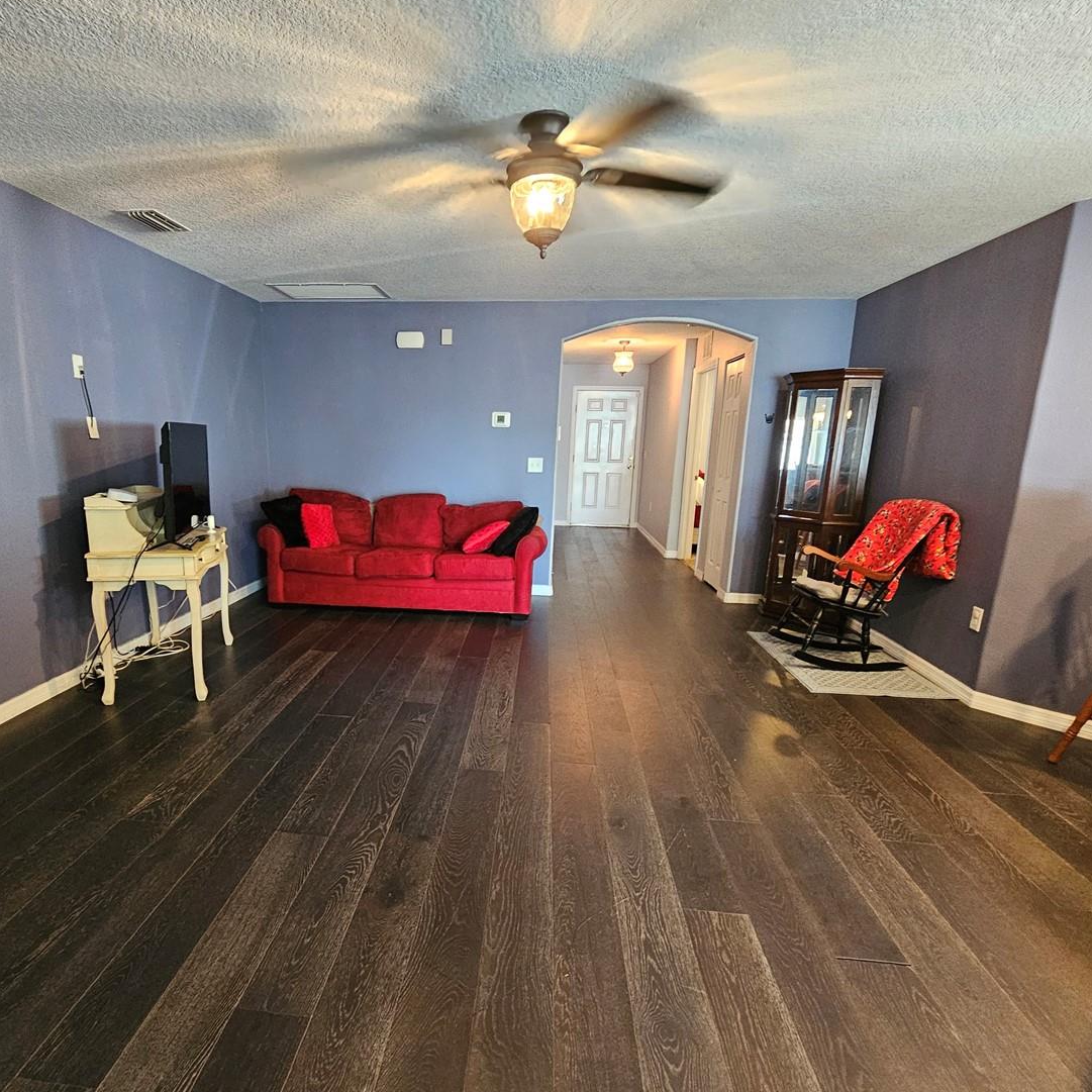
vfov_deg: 83.9
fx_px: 607
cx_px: 468
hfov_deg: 83.4
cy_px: 583
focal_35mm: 17
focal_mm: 2.2
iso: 640
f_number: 2.2
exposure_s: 1/30
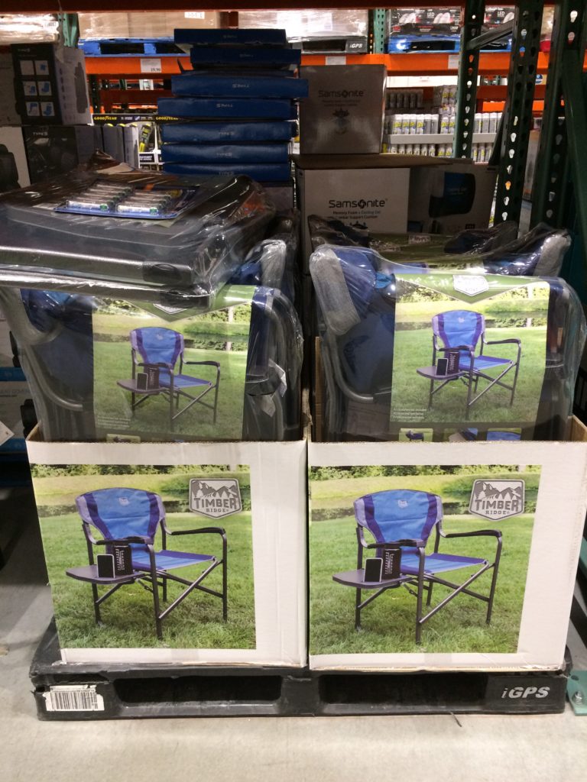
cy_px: 391
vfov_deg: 61.7
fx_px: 656
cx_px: 294
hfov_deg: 48.2
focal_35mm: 29
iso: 200
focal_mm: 4.15
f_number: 2.2
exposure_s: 1/33
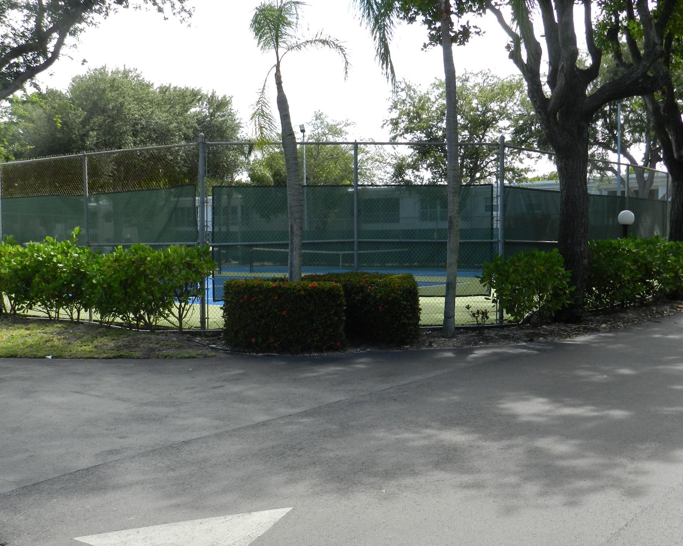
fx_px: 809
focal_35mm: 40
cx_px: 321
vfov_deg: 37.3
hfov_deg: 45.8
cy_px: 275
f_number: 4
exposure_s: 1/400
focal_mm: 6.7
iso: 160
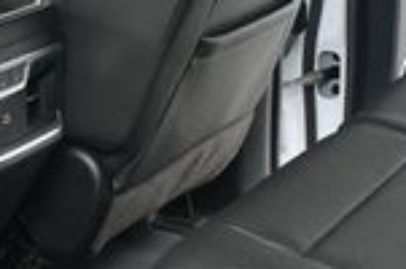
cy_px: 13
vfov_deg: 9.7
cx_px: 8
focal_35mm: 140
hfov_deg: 14.5
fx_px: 1576
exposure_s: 1/160
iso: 100
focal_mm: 22
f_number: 5.6
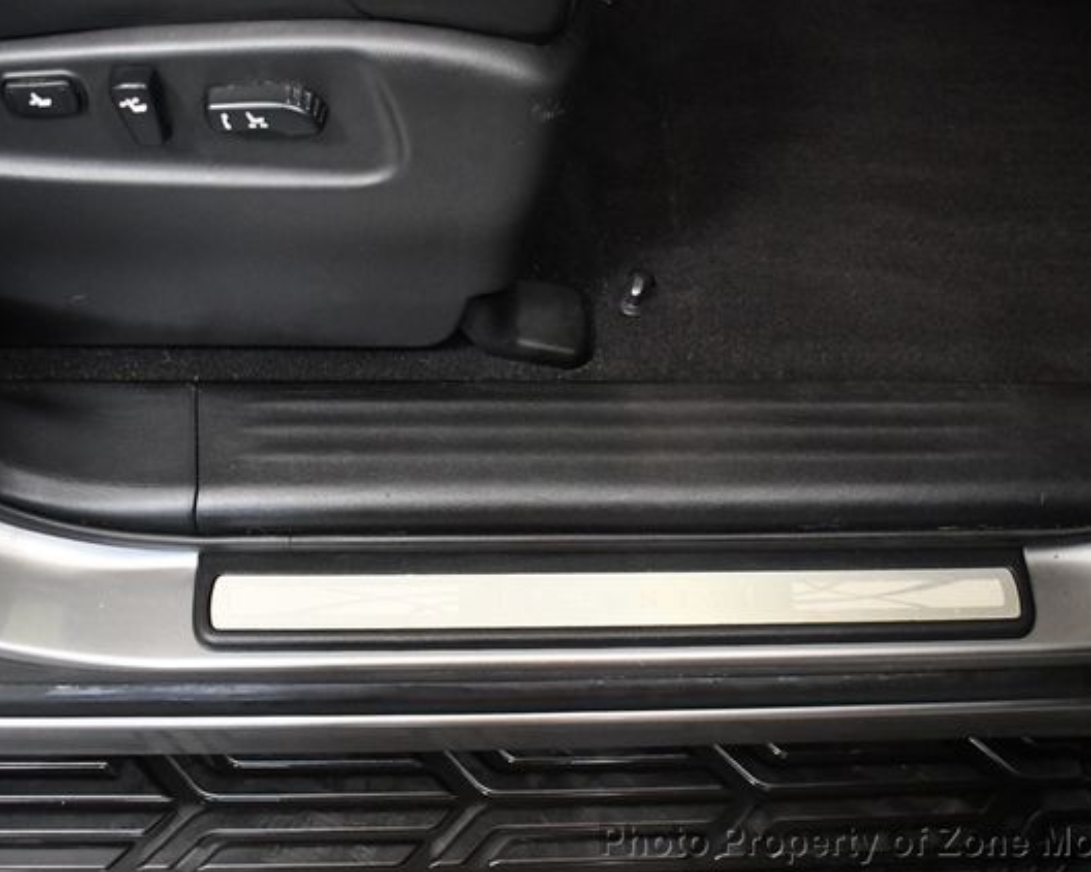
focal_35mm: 41
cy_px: 438
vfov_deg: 36.5
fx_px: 1323
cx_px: 574
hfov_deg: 44.8
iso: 3200
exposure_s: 1/80
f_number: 3.5
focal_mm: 18
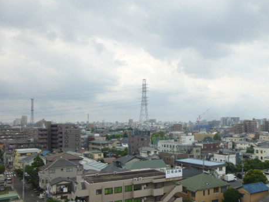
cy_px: 115
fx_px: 272
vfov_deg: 40.6
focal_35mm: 35
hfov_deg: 51.2
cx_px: 188
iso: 100
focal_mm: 4.5
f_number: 3.1
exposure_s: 1/1300
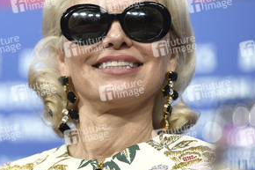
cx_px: 98
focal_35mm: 295
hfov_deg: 7.0
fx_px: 2088
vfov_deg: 4.7
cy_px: 69
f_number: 4
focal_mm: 190
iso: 1000
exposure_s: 1/250
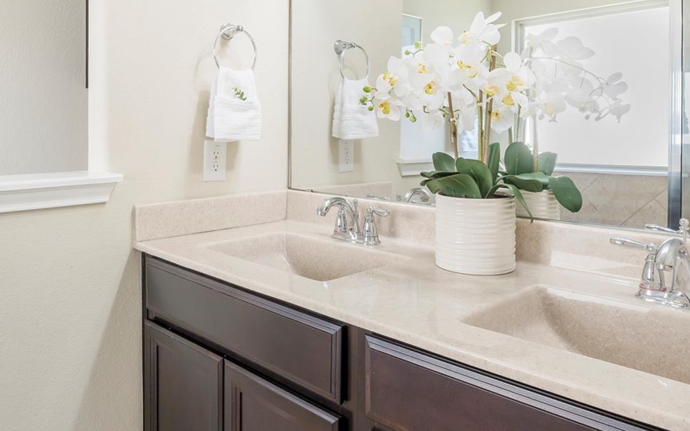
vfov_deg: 42.3
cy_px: 126
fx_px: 545
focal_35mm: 29
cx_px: 269
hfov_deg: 63.9
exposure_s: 1/6
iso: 250
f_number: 11
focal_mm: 14
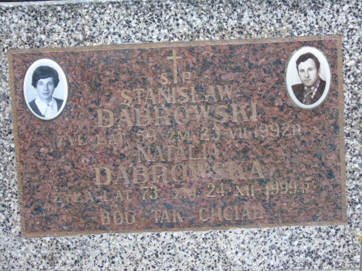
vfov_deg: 9.2
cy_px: 136
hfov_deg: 12.2
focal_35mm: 162
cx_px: 181
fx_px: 1694
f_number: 4.9
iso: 320
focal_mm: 29
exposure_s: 1/125
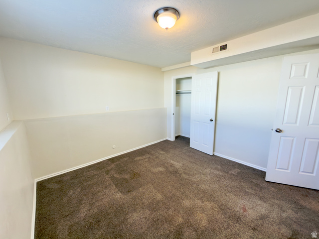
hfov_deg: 102.1
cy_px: 120
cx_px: 160
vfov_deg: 85.7
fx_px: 129
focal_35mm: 14
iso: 64
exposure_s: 1/30
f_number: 2.2
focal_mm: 2.22
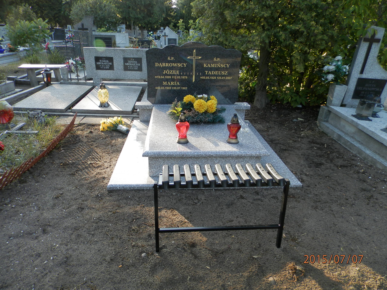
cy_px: 145
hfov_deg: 69.4
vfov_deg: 54.9
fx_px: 279
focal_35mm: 25
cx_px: 194
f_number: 3.1
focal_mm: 4.5
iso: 80
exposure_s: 1/125
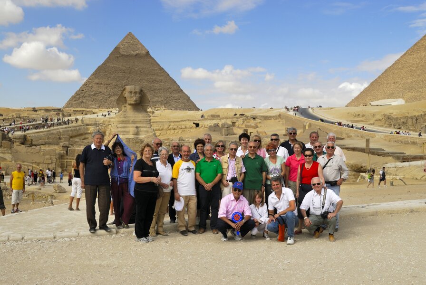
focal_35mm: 39
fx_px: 462
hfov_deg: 49.5
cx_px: 213
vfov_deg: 34.3
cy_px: 142
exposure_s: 1/250
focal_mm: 26
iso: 100
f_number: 10
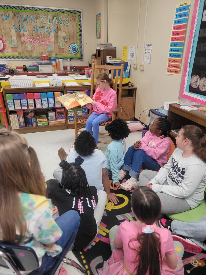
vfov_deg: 67.3
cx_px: 103
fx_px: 206
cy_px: 138
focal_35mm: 26
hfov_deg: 53.1
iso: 200
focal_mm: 5.4
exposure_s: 1/60
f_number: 1.8
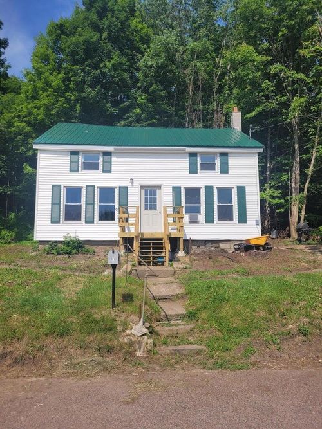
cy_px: 214
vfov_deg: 67.3
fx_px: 323
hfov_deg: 53.0
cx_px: 161
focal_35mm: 26
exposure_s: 1/3988
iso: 40
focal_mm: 5.4
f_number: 1.8
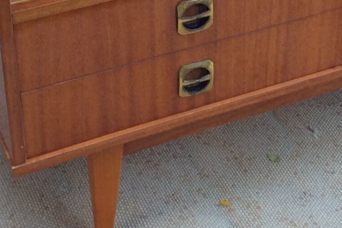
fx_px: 1083
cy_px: -106
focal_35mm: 114
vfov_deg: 11.5
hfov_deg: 17.8
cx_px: 259
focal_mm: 3.3
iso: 32
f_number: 2.4
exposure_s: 1/33
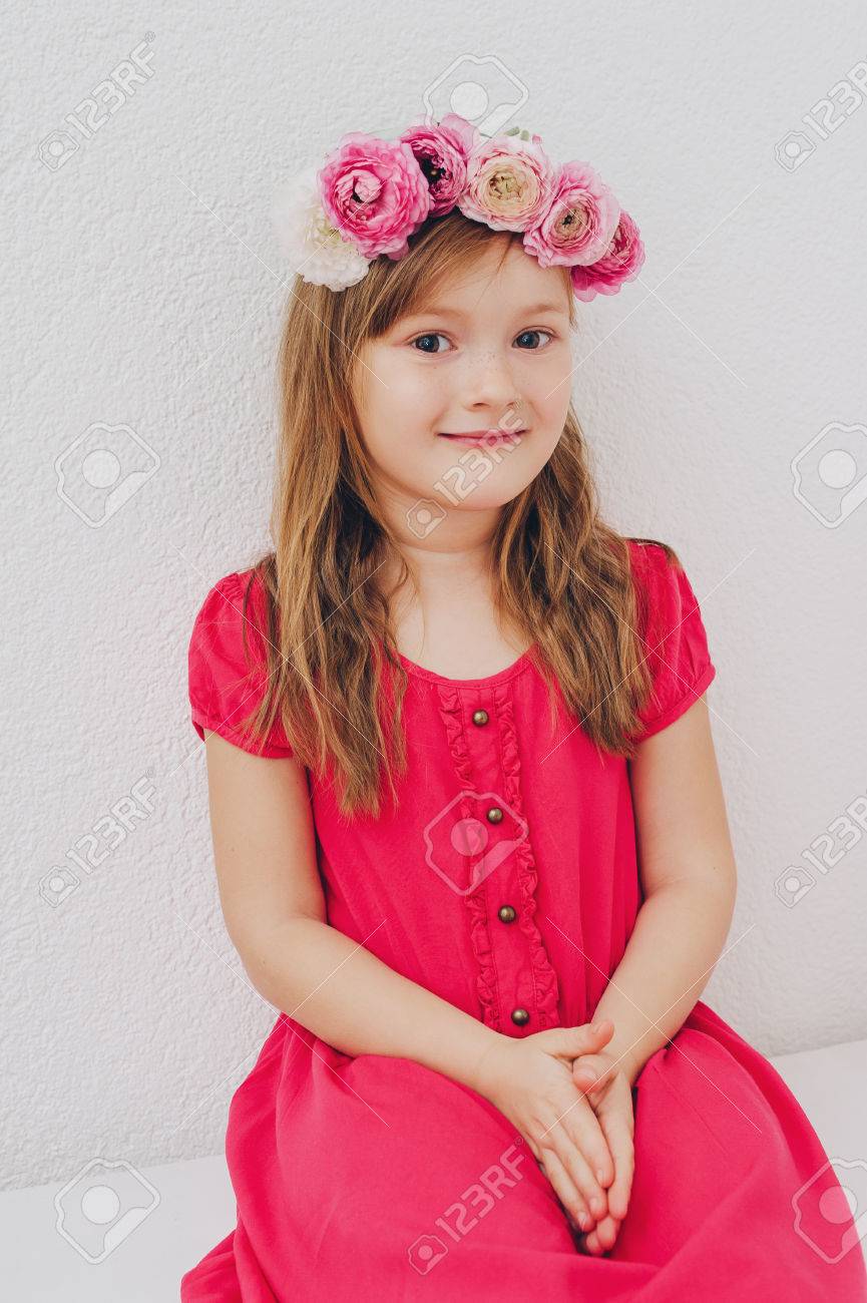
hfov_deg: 27.0
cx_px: 434
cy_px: 652
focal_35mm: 50
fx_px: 1809
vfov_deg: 39.6
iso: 100
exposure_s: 1/250
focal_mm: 50
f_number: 6.3
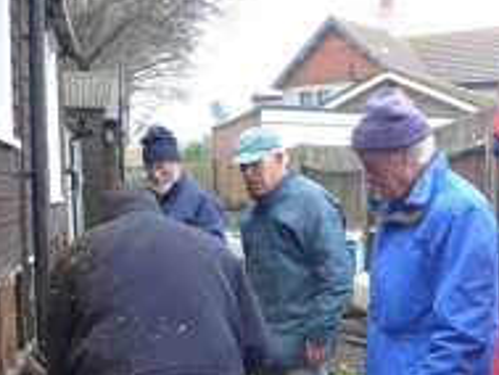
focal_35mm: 59
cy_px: 359
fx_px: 851
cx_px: 367
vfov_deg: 23.9
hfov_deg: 32.1
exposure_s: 1/200
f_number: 2.5
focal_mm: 6
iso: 160
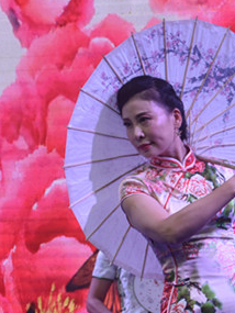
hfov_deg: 9.6
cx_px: 317
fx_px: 1375
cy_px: 215
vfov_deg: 13.0
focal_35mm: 152
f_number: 7.1
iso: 800
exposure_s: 1/200
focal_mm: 50
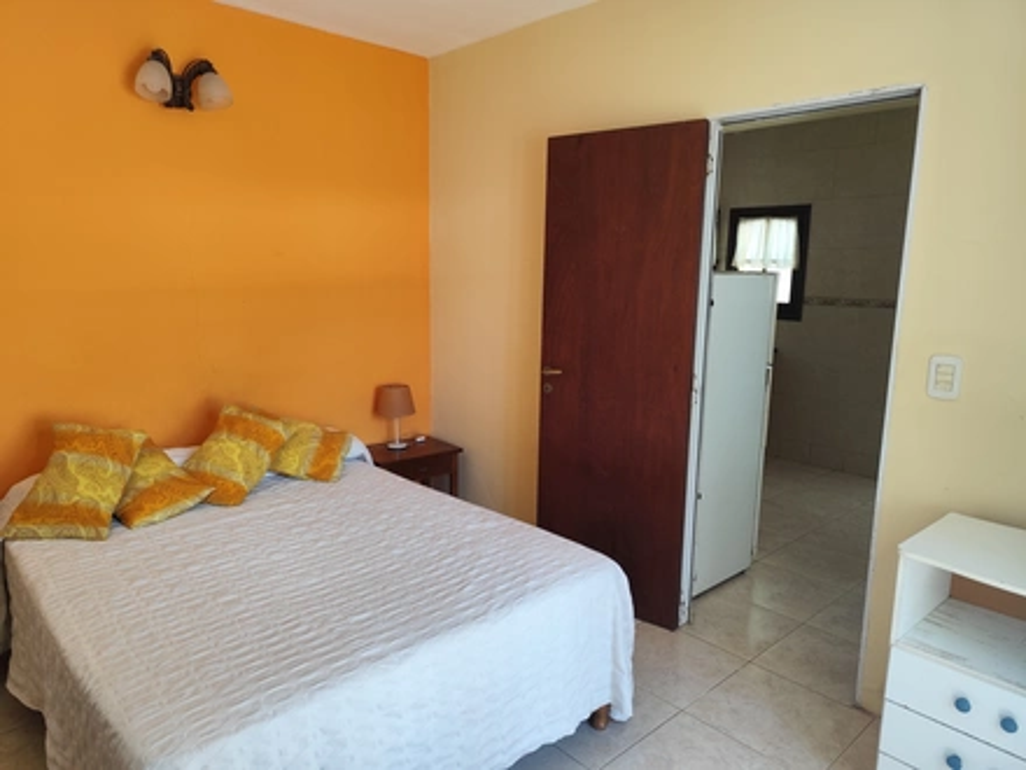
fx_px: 682
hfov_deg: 73.9
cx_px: 513
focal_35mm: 23
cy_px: 385
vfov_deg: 58.9
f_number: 1.65
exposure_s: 1/100
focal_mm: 6.19
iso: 200
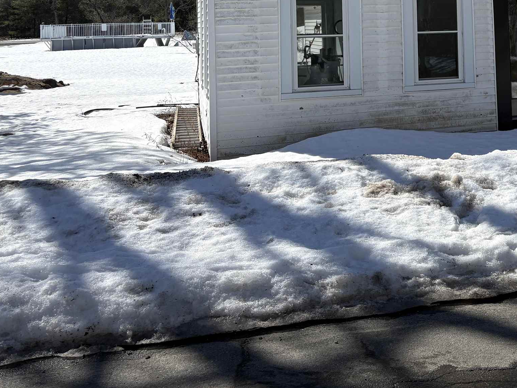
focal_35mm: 52
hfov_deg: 34.3
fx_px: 777
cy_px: 3
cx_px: 488
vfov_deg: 26.6
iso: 50
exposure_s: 1/4950
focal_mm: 5.96
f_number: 1.6
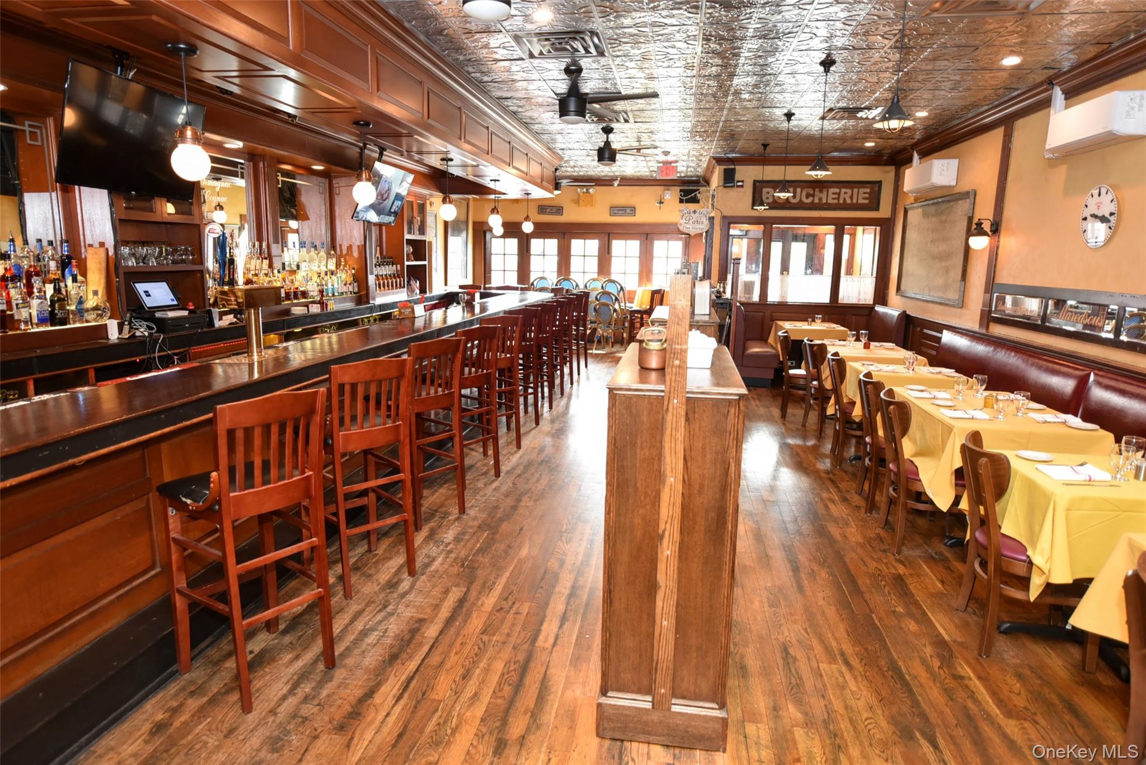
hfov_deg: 78.6
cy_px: 382
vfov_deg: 57.2
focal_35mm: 22
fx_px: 700
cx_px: 573
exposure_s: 1/60
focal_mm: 22
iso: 1250
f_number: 2.8
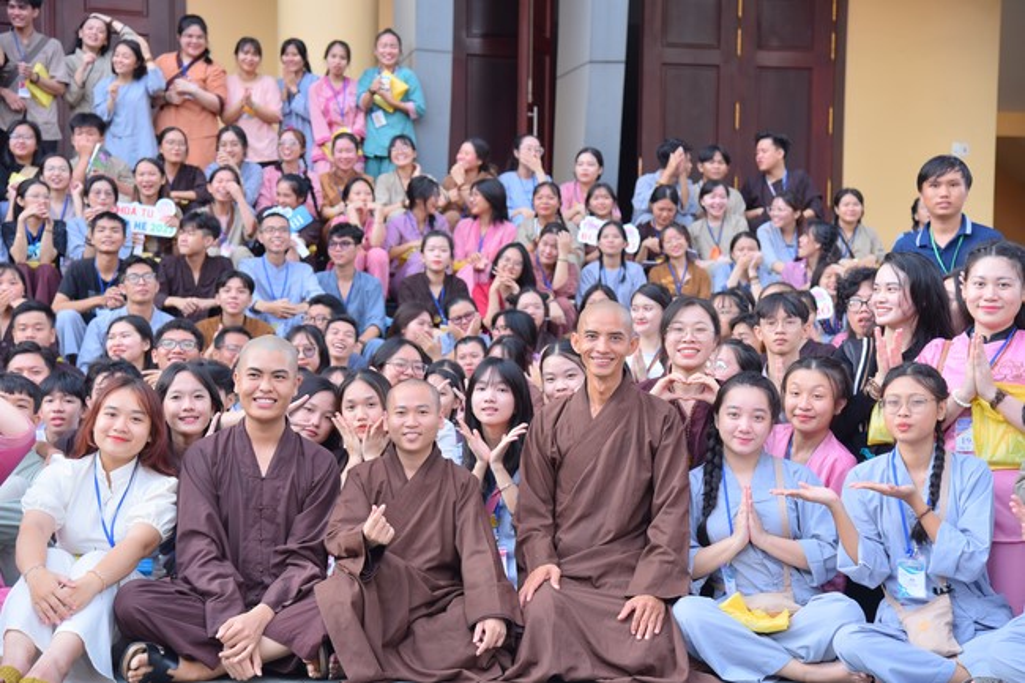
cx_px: 512
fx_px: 2135
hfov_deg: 27.0
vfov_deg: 18.2
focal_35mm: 75
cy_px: 342
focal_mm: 75
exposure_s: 1/100
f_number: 5
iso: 125
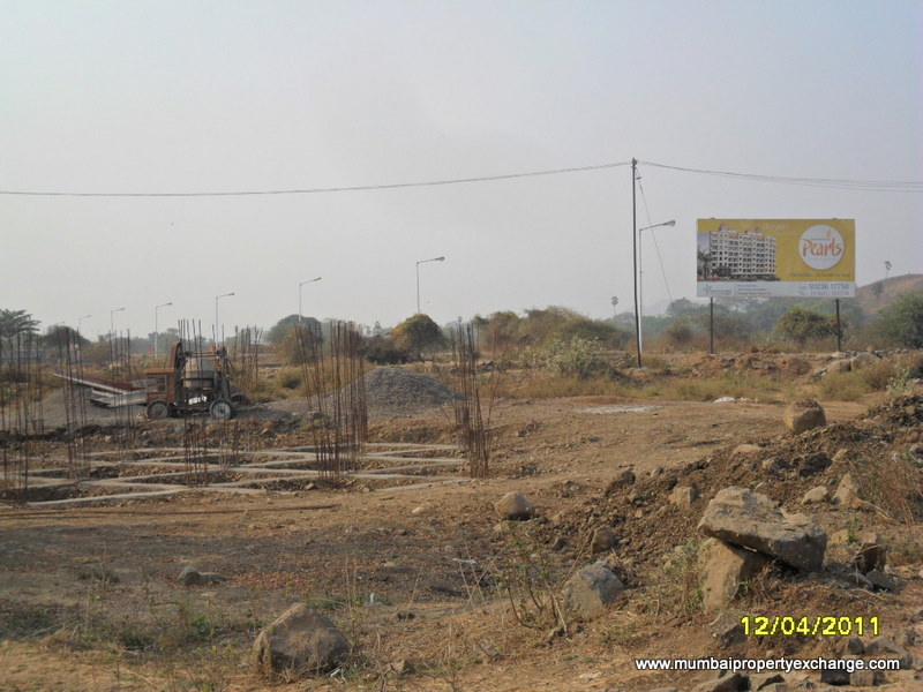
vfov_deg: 23.3
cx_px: 462
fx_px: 1680
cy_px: 346
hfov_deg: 30.7
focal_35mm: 63
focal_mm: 11.2
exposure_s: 1/500
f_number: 5.6
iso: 100
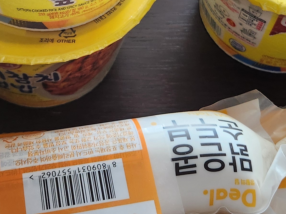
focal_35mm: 77
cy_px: 4
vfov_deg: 18.7
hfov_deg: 25.3
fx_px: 636
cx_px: 123
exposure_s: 1/120
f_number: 1.8
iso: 250
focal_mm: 5.4
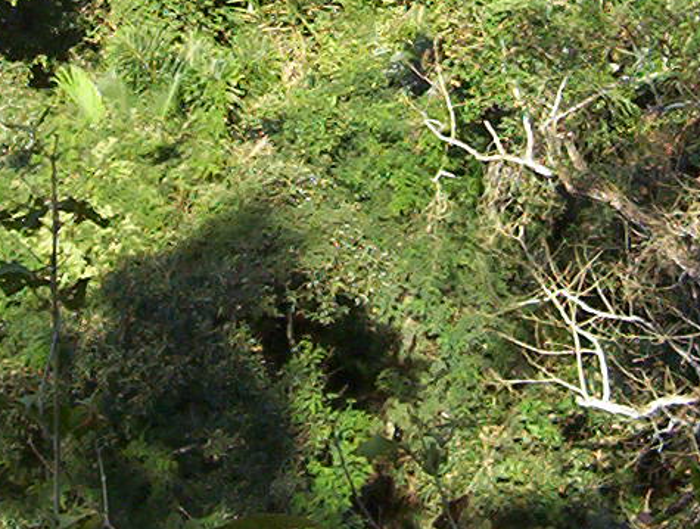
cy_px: -93
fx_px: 2717
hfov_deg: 14.6
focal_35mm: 134
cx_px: 97
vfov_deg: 10.9
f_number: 3.84
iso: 100
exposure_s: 1/445
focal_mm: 5.26
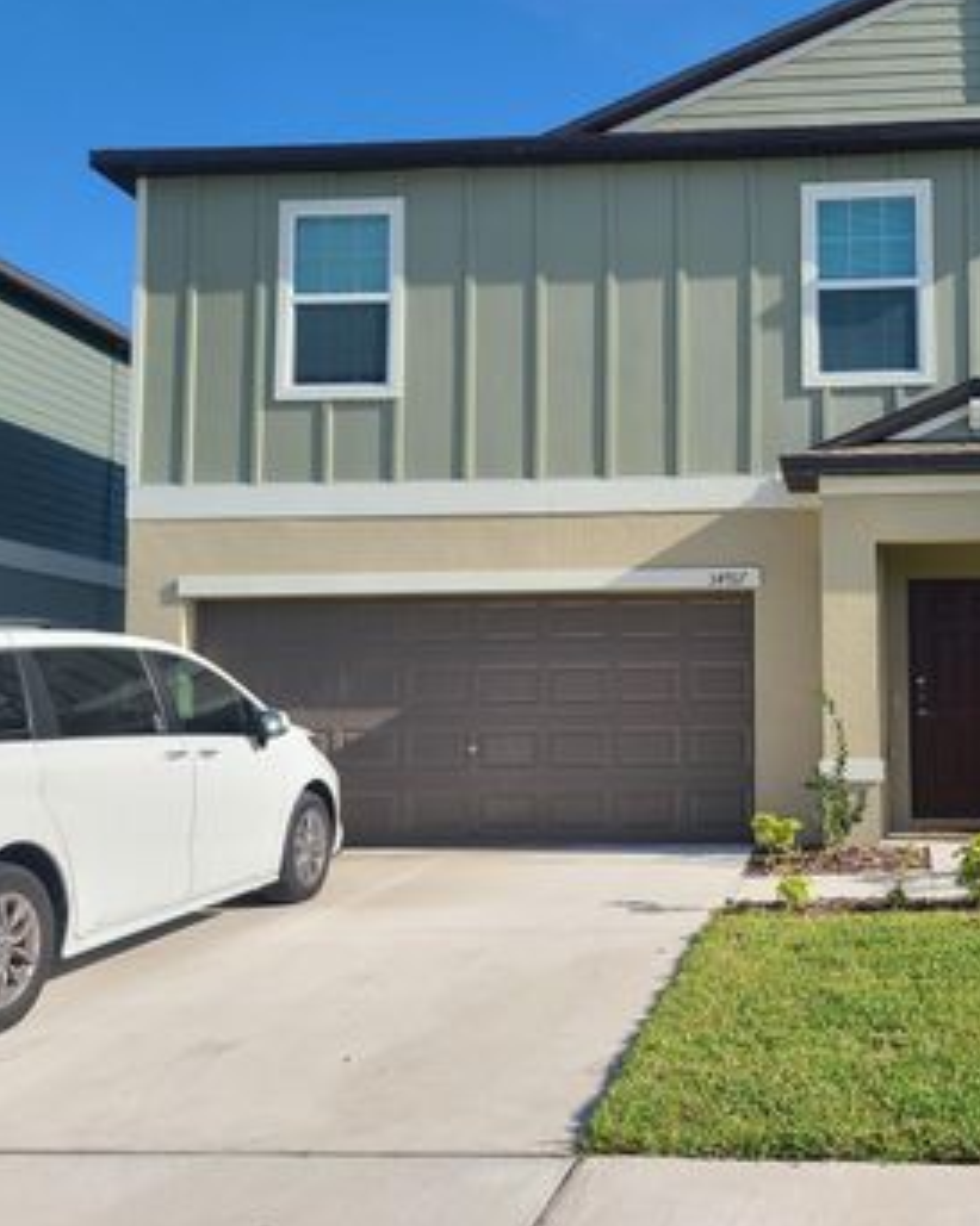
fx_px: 1343
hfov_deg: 38.7
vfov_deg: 49.1
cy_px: 588
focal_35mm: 37
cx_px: 773
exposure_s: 1/1794
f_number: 1.8
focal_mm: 5.4
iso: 40
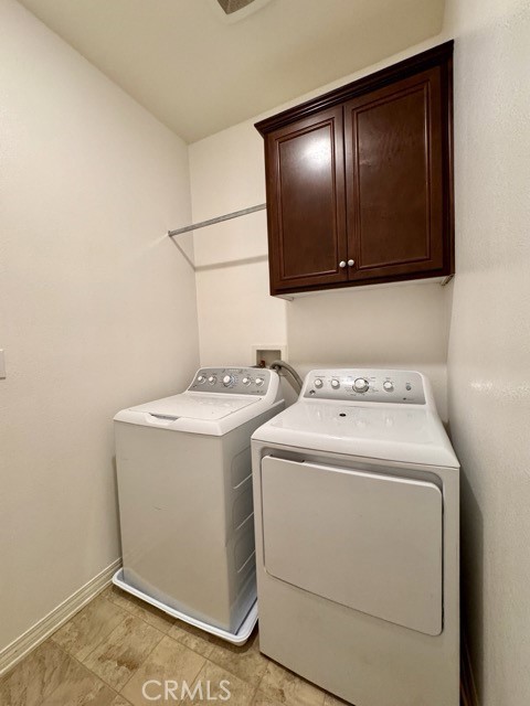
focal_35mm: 14
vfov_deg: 102.1
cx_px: 265
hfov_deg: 85.7
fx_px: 286
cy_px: 353
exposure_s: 1/60
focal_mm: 2.22
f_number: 2.2
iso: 250
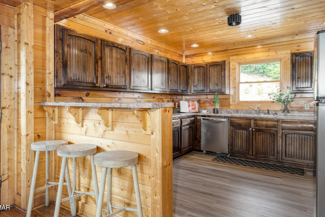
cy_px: 104
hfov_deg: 76.1
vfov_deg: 55.1
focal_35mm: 23
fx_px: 208
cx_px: 155
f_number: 8
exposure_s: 1/30
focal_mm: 22
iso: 200
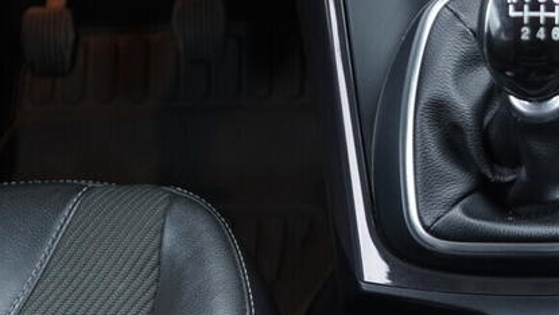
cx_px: 537
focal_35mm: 93
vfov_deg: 13.0
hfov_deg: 22.2
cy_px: 255
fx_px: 1379
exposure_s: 1/40
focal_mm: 24
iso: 400
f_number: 2.8
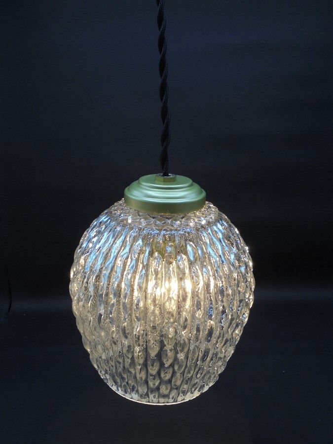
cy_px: 222
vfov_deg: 54.0
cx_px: 166
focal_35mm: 34
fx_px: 436
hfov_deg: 41.8
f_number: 4
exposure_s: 1/80
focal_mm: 6.1
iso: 100
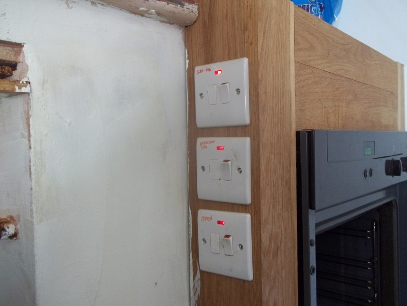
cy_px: 153
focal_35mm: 32
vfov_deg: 44.2
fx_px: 376
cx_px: 204
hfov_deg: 56.8
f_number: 2.9
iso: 160
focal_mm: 5.7
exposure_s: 1/15
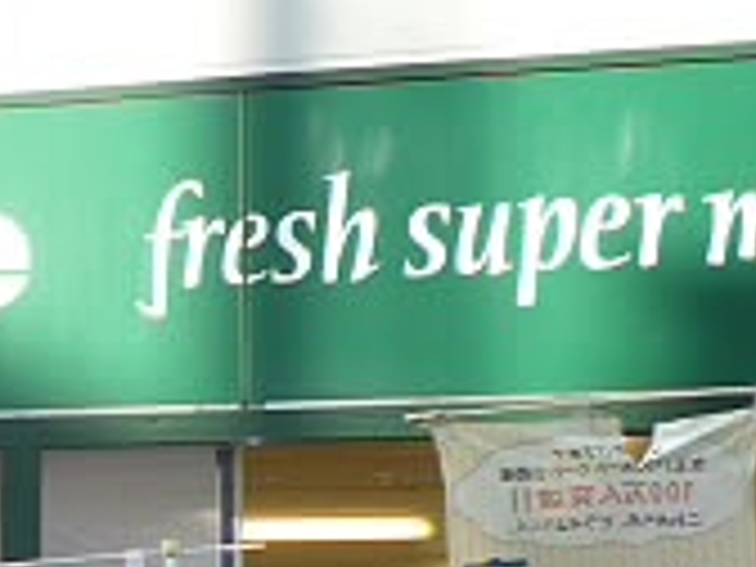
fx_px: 2271
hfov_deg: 16.7
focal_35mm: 104
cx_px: -464
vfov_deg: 13.9
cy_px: 659
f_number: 2.8
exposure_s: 1/320
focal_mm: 4.4
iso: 100
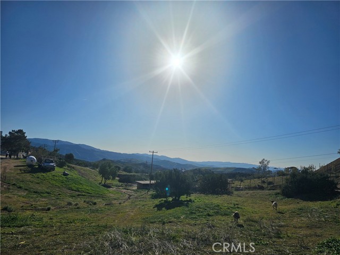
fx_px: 226
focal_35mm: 23
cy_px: 128
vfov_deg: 58.9
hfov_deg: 73.9
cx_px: 170
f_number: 1.7
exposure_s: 1/4690
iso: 10
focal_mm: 6.3
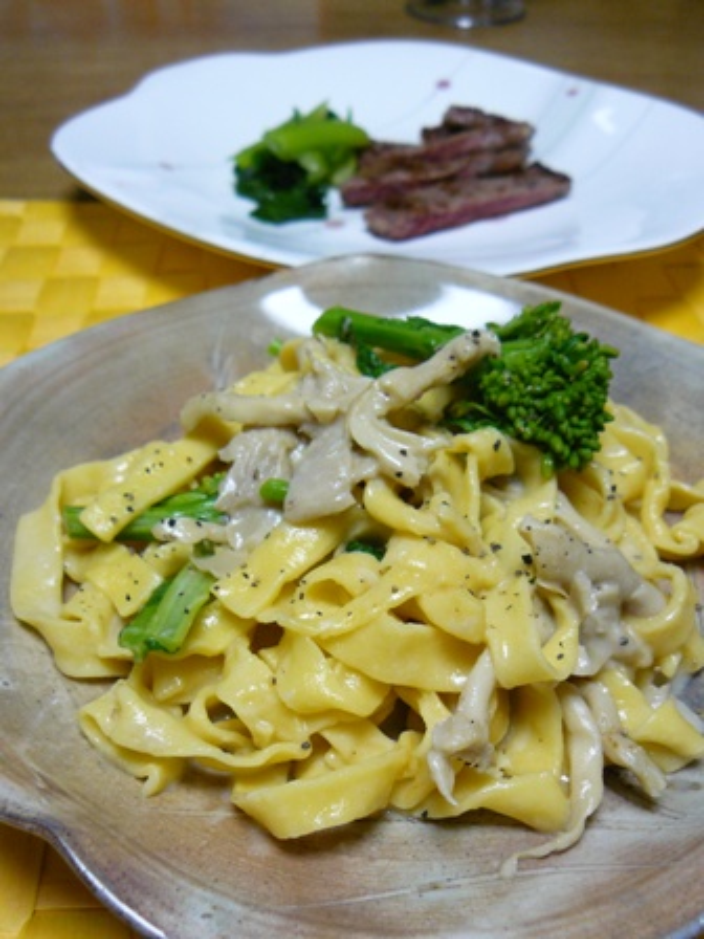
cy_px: 470
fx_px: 976
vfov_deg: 51.4
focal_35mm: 36
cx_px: 352
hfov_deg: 39.7
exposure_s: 1/25
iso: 200
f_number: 2.8
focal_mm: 6
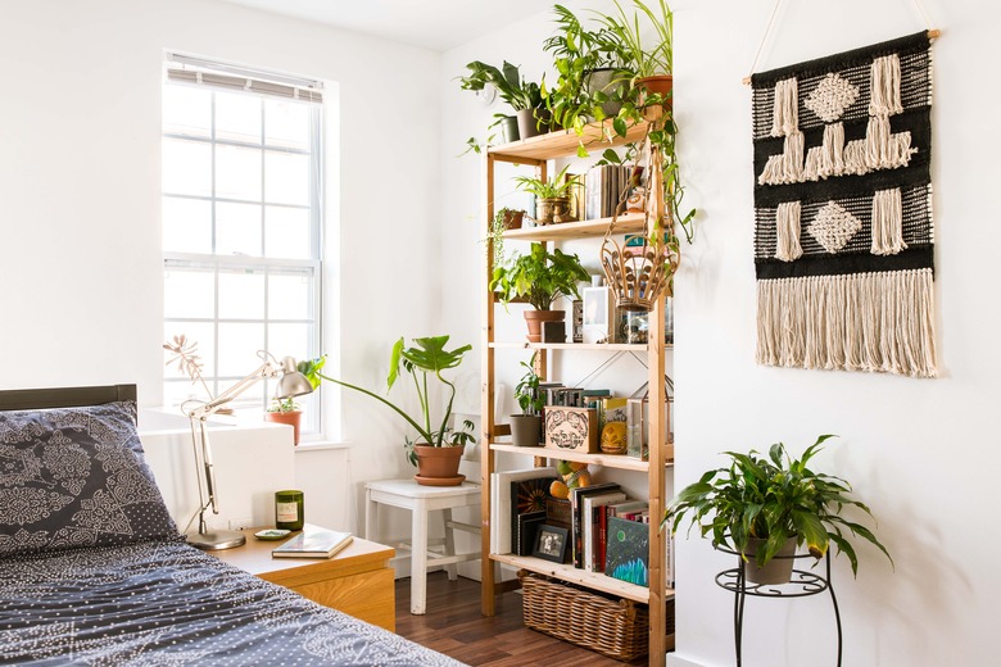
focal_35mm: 35
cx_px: 500
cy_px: 334
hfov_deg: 54.4
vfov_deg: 37.9
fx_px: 973
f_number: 6.3
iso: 320
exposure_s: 1/30
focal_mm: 35
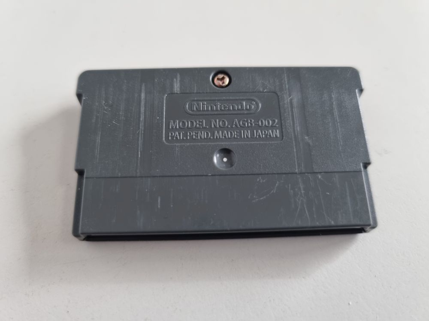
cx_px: 214
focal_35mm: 26
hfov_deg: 67.3
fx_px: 322
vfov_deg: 53.1
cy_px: 160
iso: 200
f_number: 1.8
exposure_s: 1/50
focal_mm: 5.4
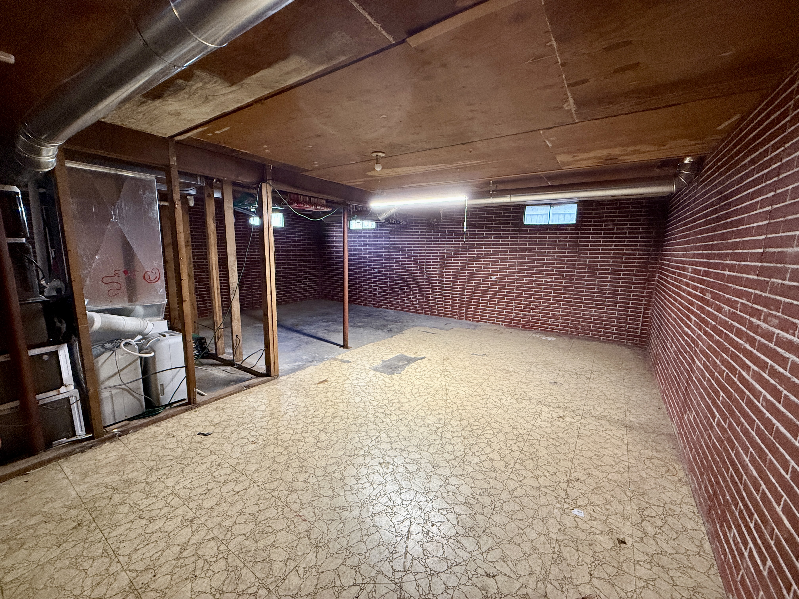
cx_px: 400
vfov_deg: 85.7
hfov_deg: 102.1
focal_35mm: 14
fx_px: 323
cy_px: 300
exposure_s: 1/60
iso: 400
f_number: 2.2
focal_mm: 2.22
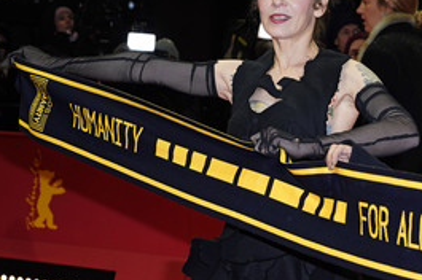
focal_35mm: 97
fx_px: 1136
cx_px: 324
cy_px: 142
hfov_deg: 20.9
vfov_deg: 14.1
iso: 800
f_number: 5.6
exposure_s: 1/160
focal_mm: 57
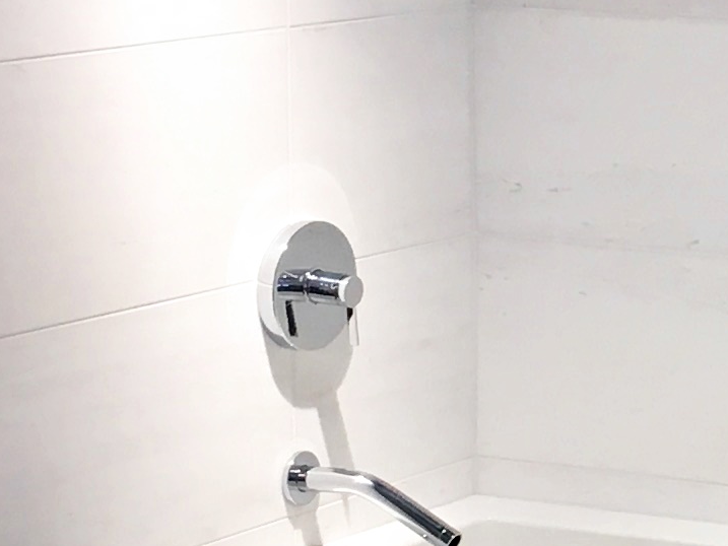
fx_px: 3429
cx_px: 1261
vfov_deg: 9.1
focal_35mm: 163
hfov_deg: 11.4
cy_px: 97
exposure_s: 1/40
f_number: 2.2
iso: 25
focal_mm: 4.15
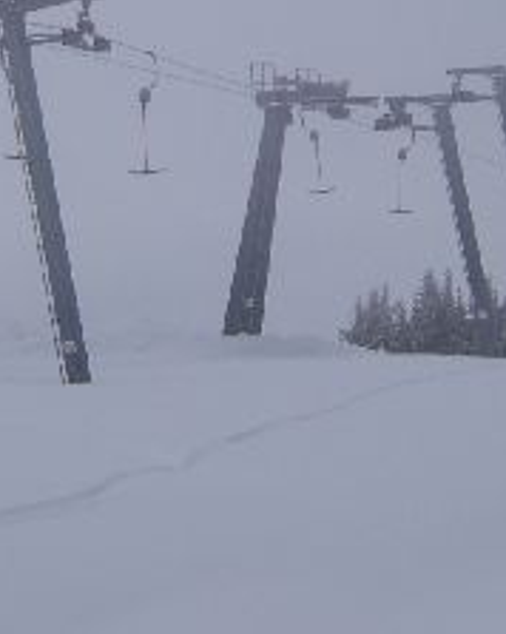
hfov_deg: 17.6
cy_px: 114
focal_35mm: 87
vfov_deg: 21.7
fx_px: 1631
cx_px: 196
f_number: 6.7
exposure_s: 1/545
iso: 50
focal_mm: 8.13
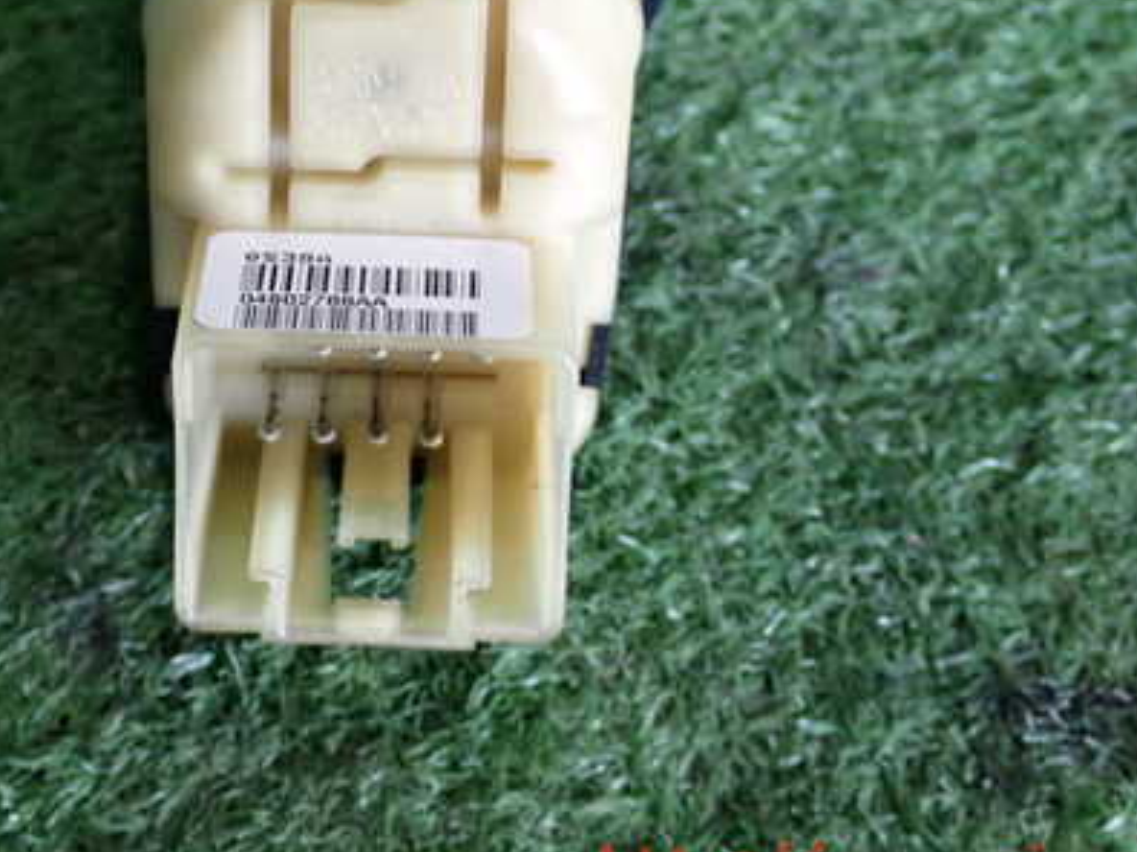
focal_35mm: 76
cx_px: 389
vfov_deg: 19.3
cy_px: 262
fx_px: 2496
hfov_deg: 25.5
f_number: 3.2
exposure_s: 1/50
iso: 800
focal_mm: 9.01
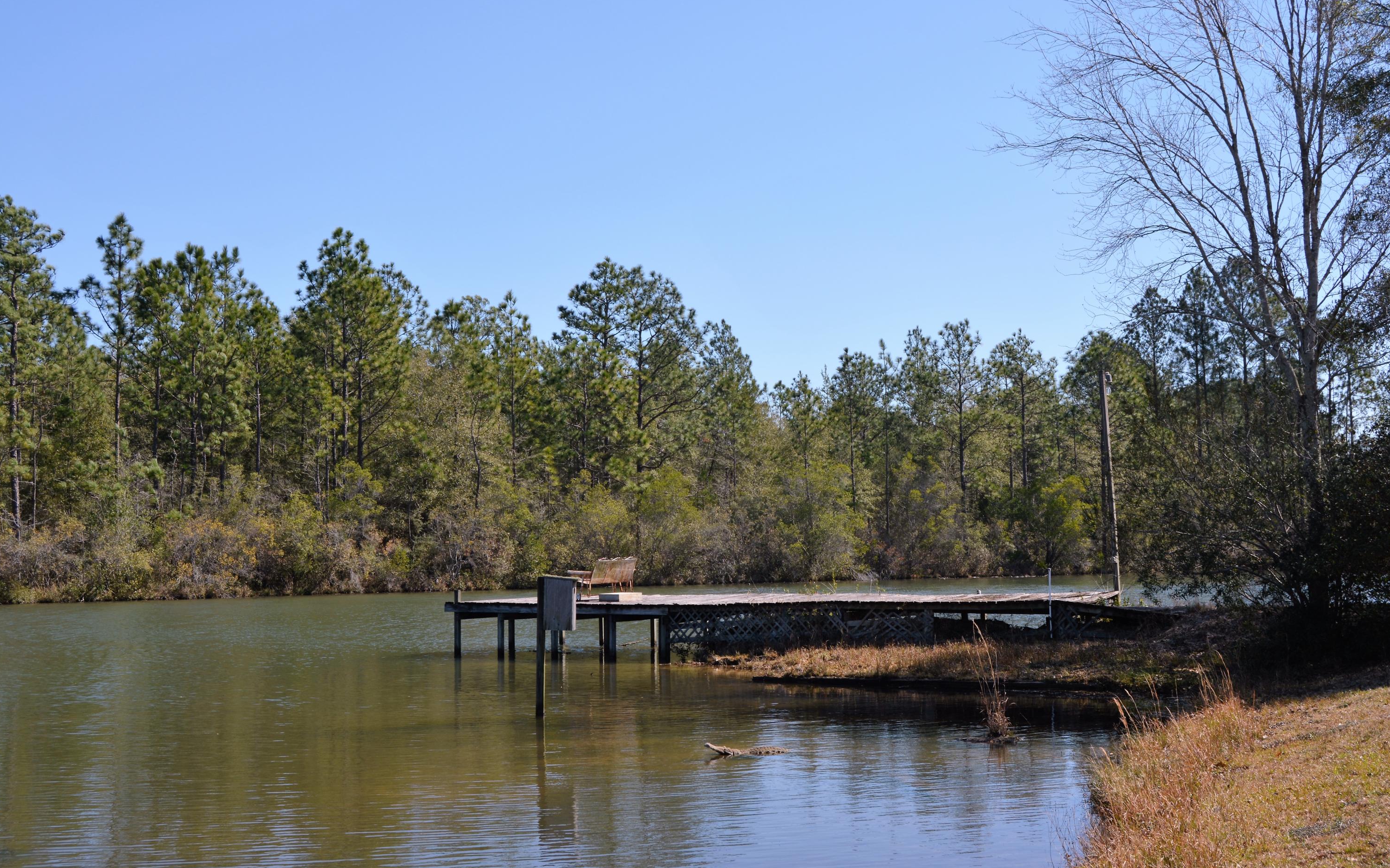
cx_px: 693
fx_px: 1629
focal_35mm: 43
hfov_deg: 46.2
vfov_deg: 29.9
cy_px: 425
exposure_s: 1/200
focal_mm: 28
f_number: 9
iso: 100
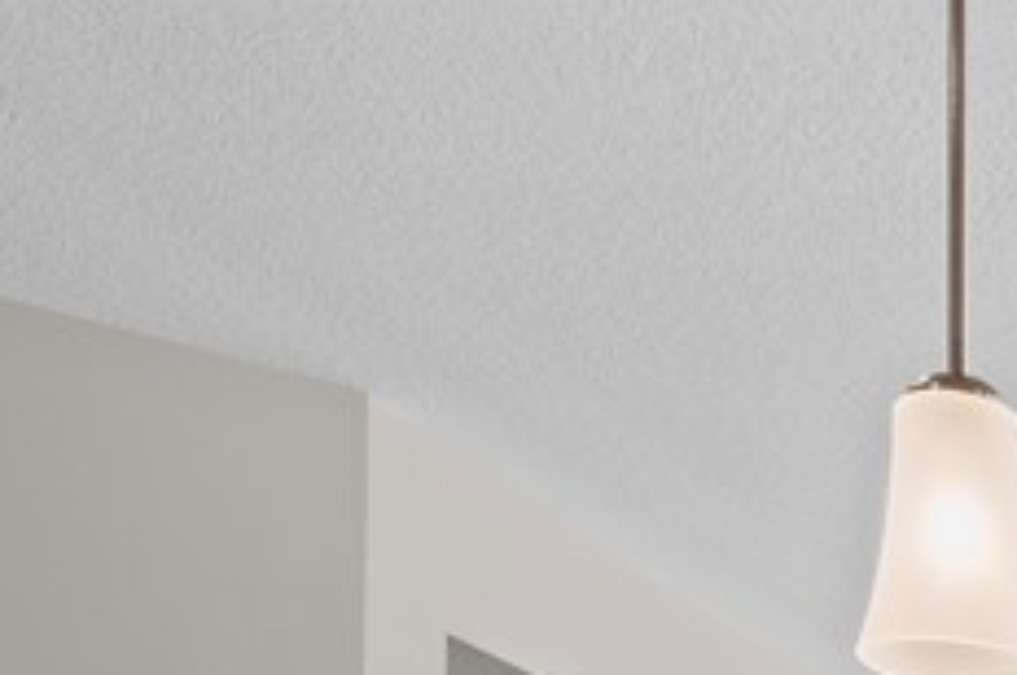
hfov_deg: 19.7
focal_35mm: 75
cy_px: 1337
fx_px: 2116
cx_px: 1841
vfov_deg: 14.9
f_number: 8
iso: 250
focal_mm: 16
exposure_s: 1/10
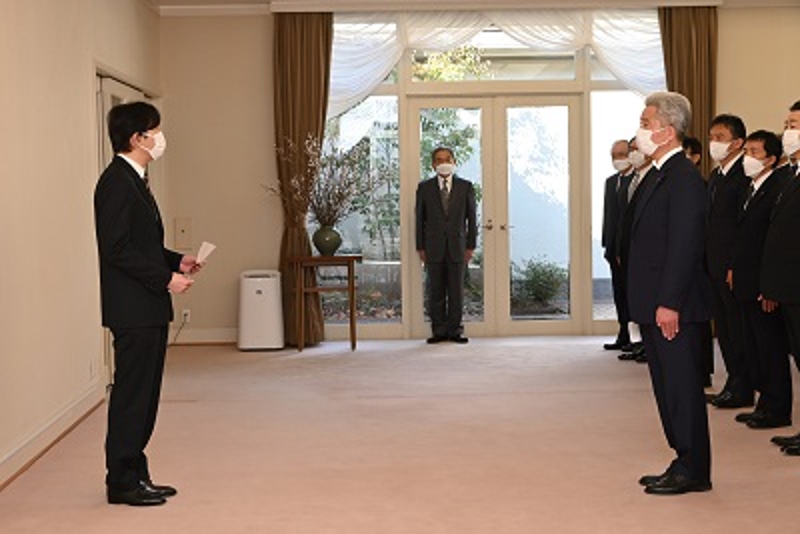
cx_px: 400
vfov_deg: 21.9
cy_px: 267
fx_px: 1378
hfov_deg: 32.4
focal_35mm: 62
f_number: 11
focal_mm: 62
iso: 800
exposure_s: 1/125
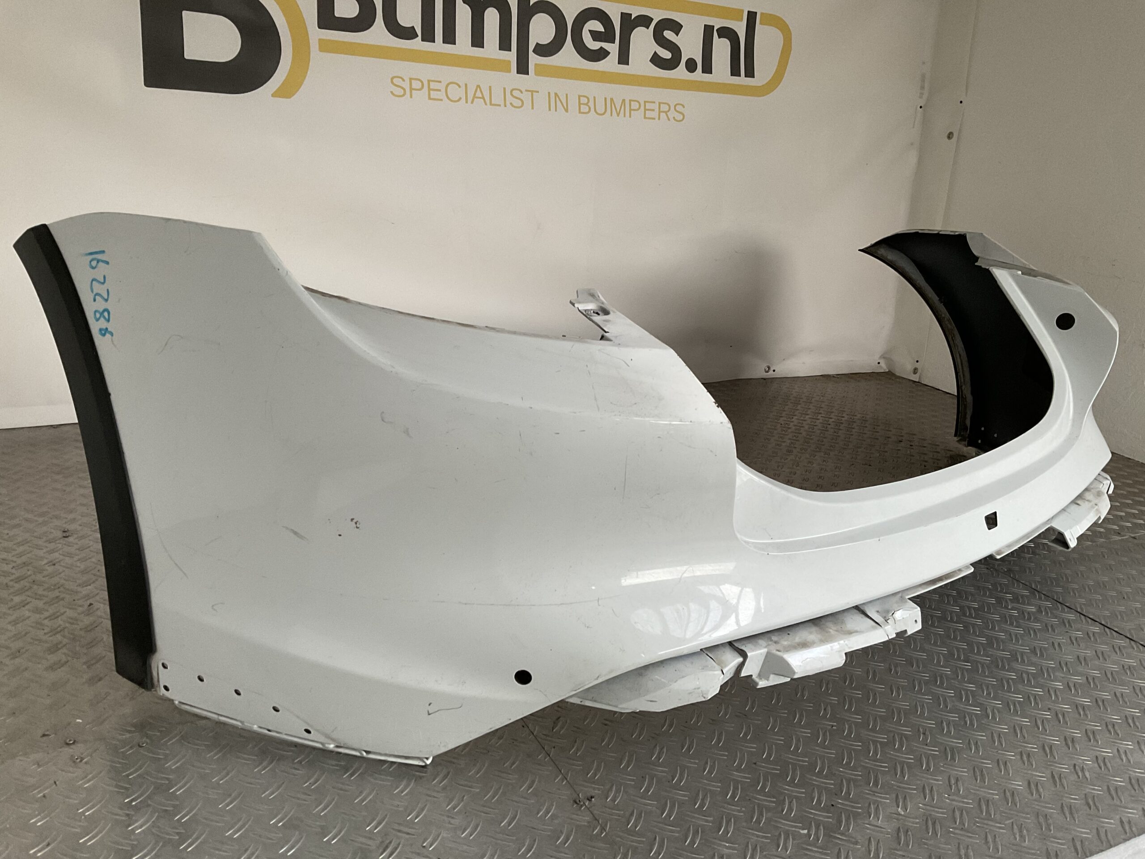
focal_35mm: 29
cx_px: 572
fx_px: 959
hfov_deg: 61.7
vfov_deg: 48.2
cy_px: 430
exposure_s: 1/60
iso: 100
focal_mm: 3
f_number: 1.8
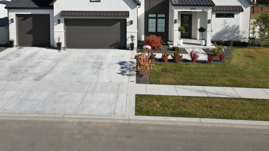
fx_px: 271
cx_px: 128
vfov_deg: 29.8
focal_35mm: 38
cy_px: 13
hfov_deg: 52.8
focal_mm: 6.72
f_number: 1.7
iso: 120
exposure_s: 1/3000
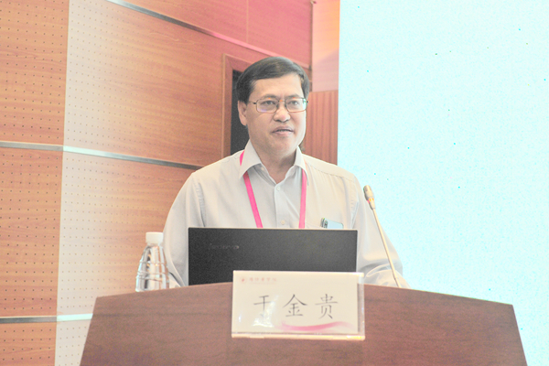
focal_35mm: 50
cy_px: 183
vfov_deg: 27.0
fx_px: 762
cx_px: 274
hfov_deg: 39.6
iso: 800
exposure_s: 1/200
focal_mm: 50
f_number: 4
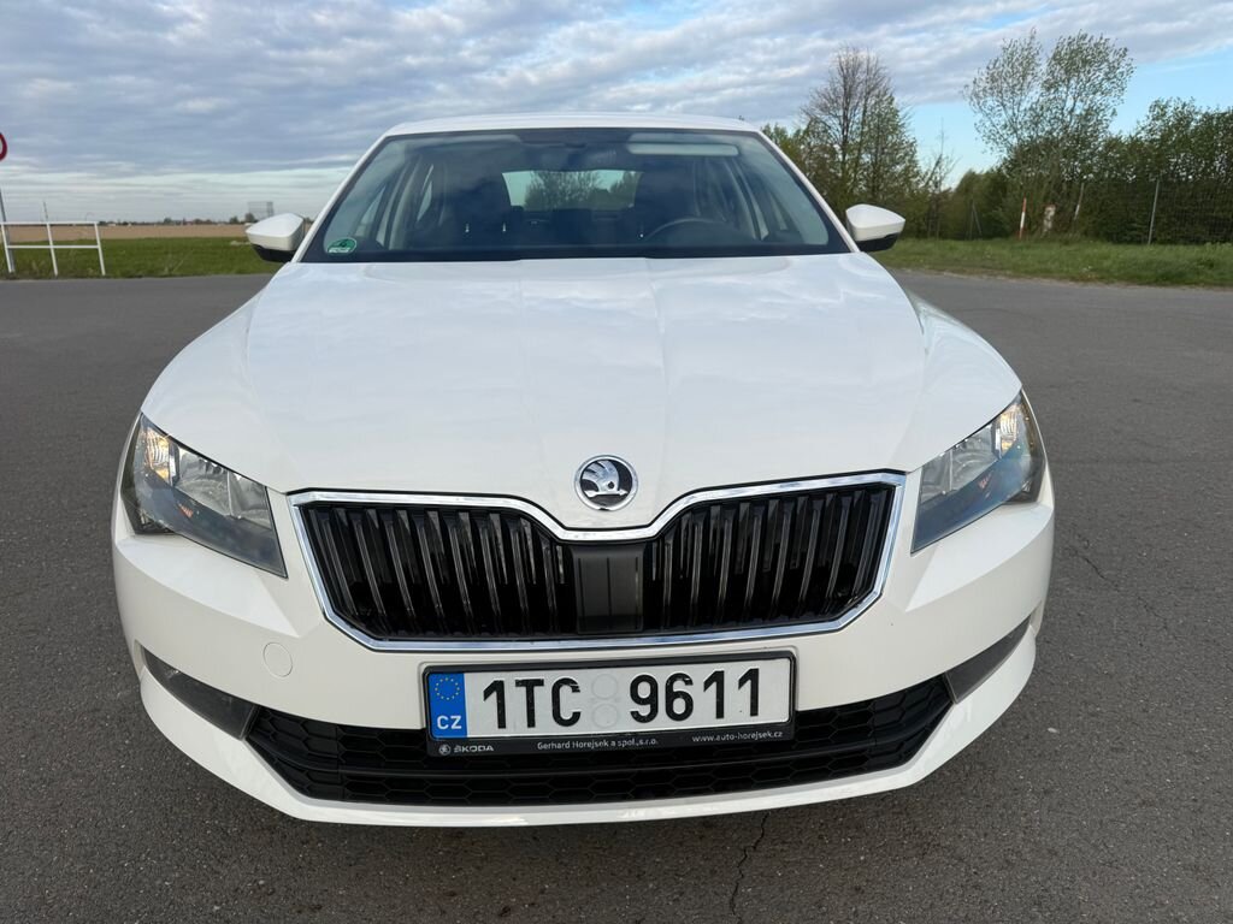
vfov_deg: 56.8
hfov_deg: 71.6
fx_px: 855
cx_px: 616
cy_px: 462
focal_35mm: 24
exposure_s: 1/2299
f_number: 1.78
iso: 80
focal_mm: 6.76
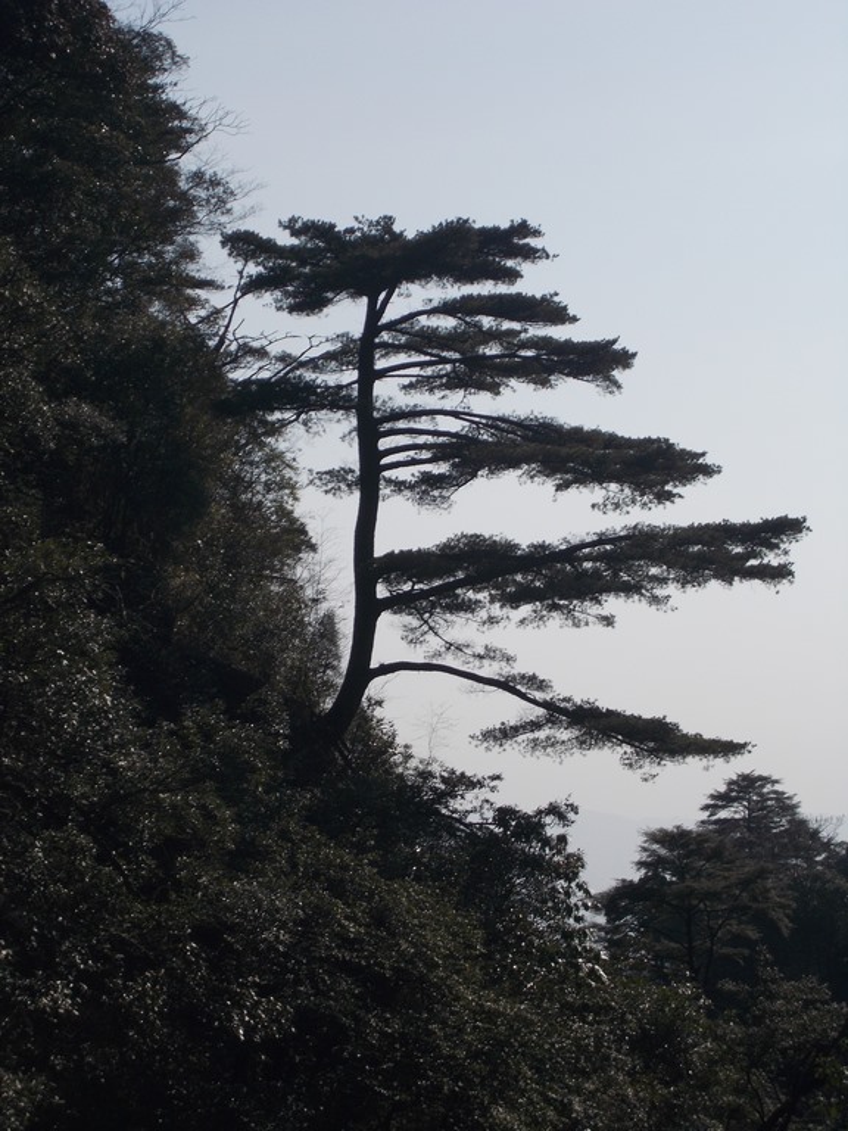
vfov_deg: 22.8
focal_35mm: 86
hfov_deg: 17.2
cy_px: 566
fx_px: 2809
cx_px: 424
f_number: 15.8
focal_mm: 15.4
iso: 80
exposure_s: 1/100
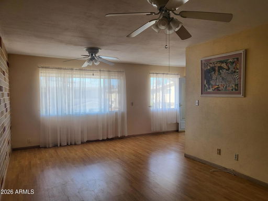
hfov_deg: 67.3
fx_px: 201
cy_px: 100
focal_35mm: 26
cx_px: 134
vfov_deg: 53.1
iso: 50
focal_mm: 4.25
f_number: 1.8
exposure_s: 1/165
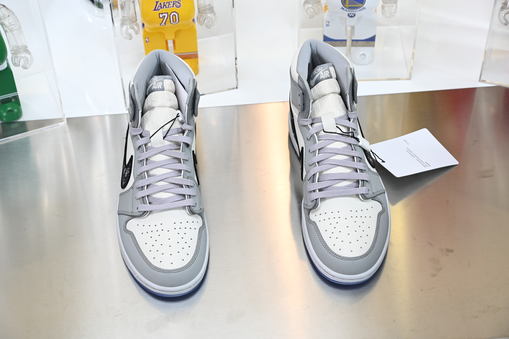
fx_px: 933
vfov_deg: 20.6
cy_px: 170
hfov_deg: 30.5
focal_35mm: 66
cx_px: 254
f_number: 5.6
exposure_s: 1/100
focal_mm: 66
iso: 640
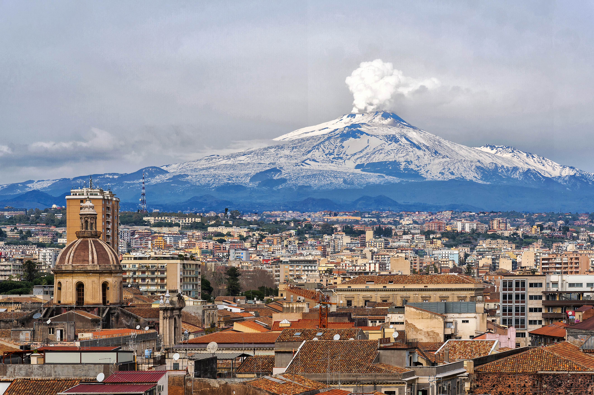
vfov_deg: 16.1
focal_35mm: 85
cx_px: 297
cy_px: 198
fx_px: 1402
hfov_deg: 23.9
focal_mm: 85
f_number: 10
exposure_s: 1/500
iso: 200
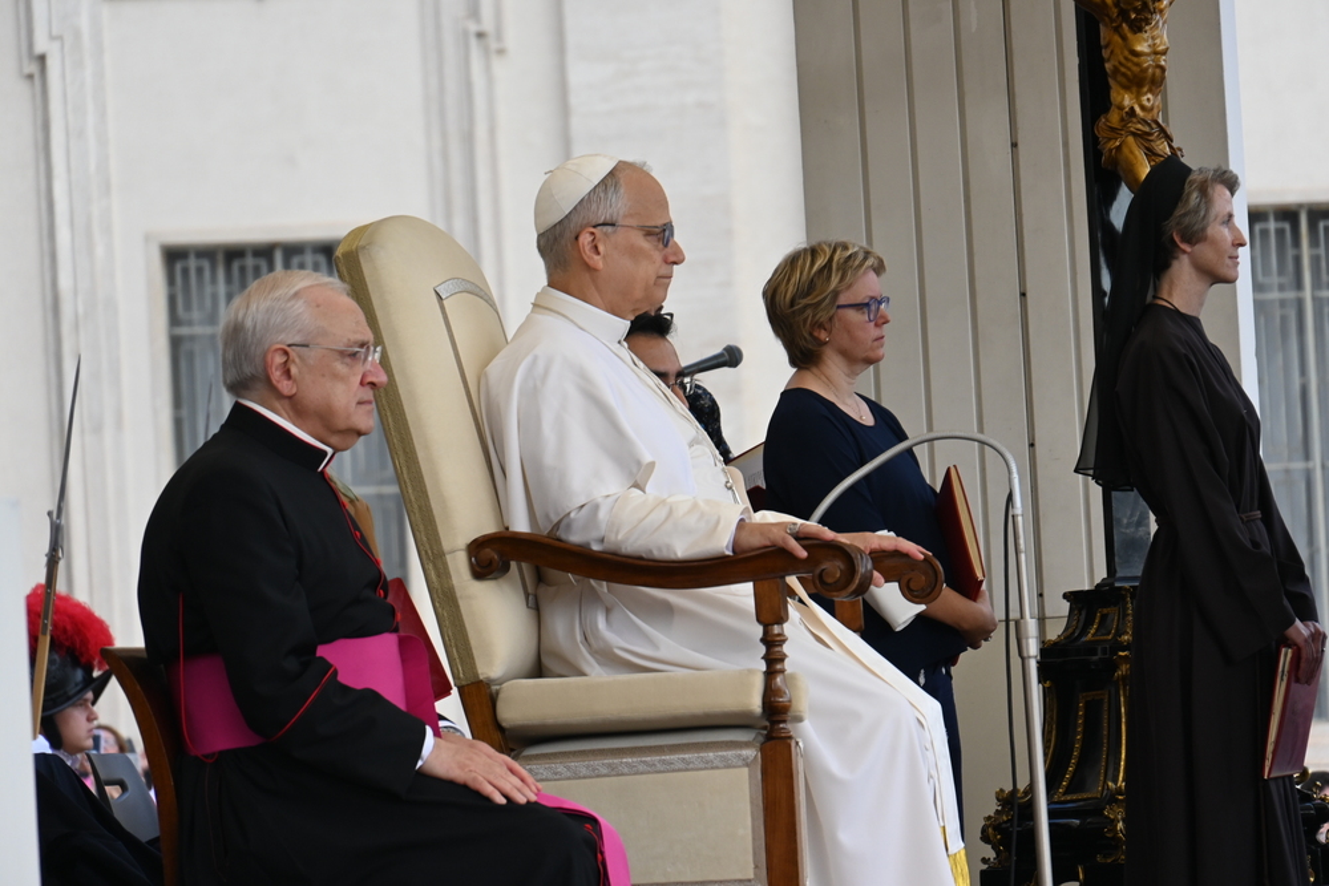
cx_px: 664
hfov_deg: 9.8
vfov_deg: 6.5
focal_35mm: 210
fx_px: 7753
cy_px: 443
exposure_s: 1/320
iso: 400
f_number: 6.3
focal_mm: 140
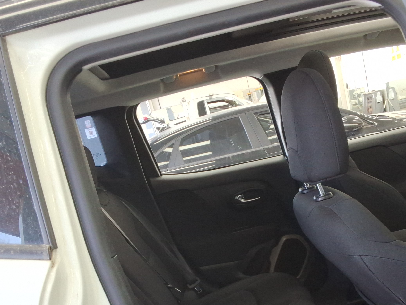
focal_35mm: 44
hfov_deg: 42.7
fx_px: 516
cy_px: 239
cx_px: 250
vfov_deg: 32.1
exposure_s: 1/60
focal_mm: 2.91
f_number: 1.9
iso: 41
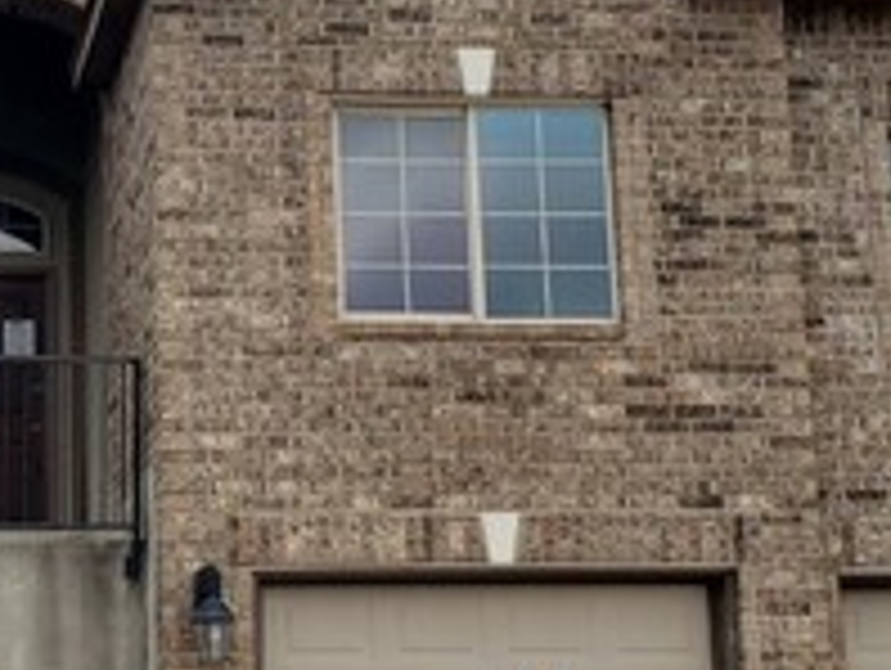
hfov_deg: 23.0
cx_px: 220
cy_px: 301
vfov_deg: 17.6
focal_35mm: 84
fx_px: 2165
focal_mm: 4.3
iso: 50
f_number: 2.4
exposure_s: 1/981
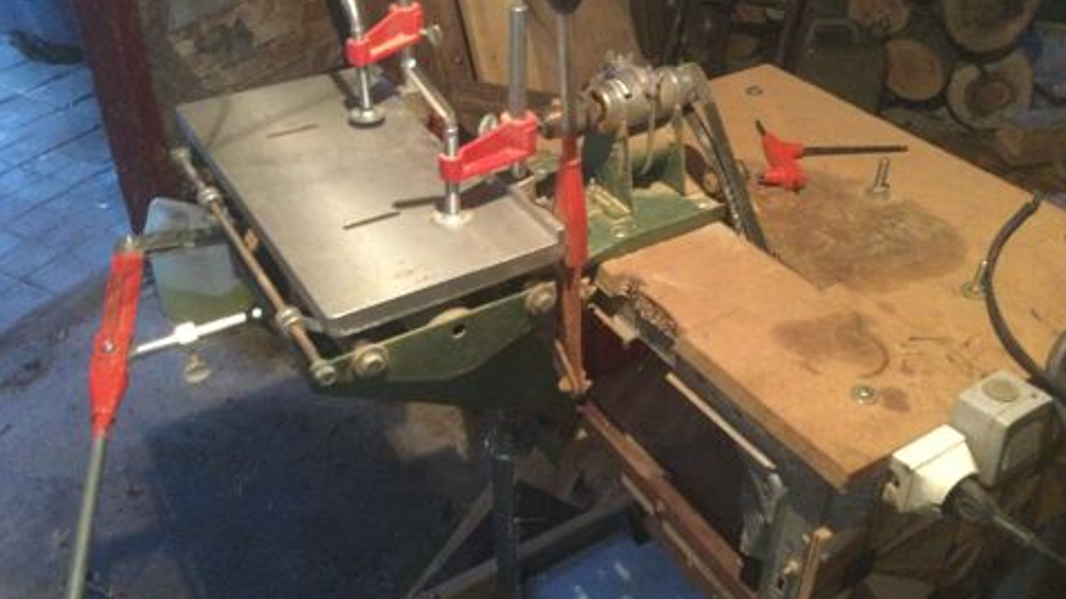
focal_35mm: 34
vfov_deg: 34.6
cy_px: 291
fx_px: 961
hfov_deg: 58.0
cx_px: 534
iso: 500
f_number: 2.4
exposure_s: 1/17
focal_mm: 3.3
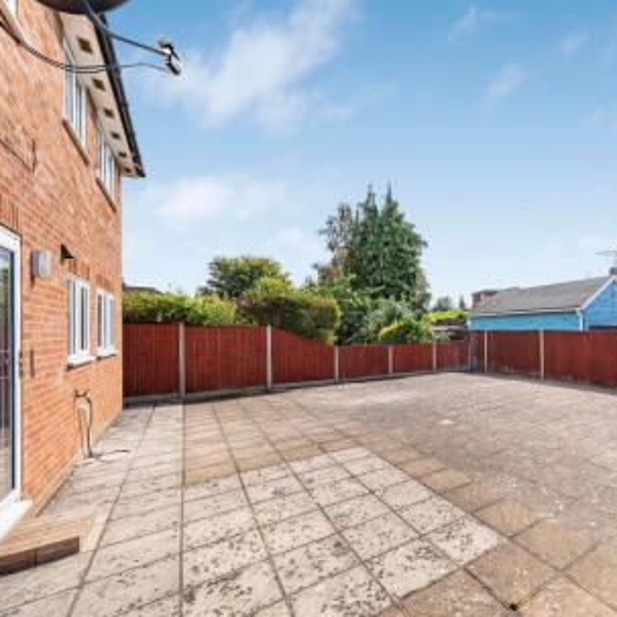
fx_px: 323
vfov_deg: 87.4
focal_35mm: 16
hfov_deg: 79.4
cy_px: 321
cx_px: 476
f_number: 9
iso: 320
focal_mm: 12
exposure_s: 1/250
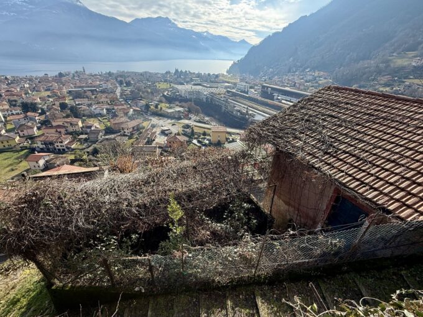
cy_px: 158
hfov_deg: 102.1
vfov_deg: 85.7
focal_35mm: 14
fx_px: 171
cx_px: 212
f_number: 2.2
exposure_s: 1/888
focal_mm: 2.22
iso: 64
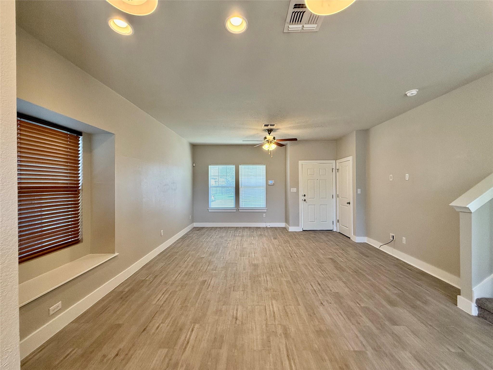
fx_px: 199
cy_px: 185
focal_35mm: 14
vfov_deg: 85.7
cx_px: 246
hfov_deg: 102.1
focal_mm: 2.22
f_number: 2.2
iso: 160
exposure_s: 1/120
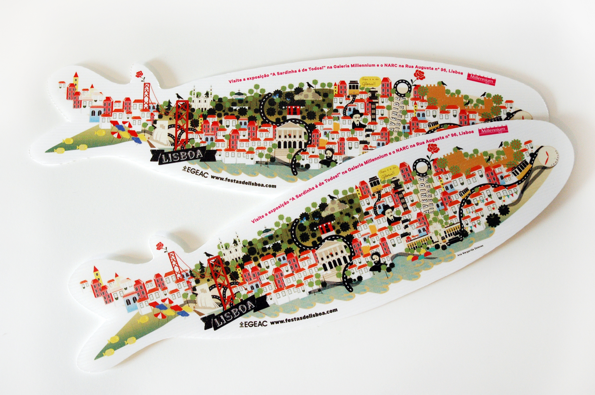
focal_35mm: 40
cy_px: 198
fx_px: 669
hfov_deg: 48.0
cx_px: 298
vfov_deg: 33.0
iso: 1600
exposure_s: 1/200
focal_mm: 27
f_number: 3.8
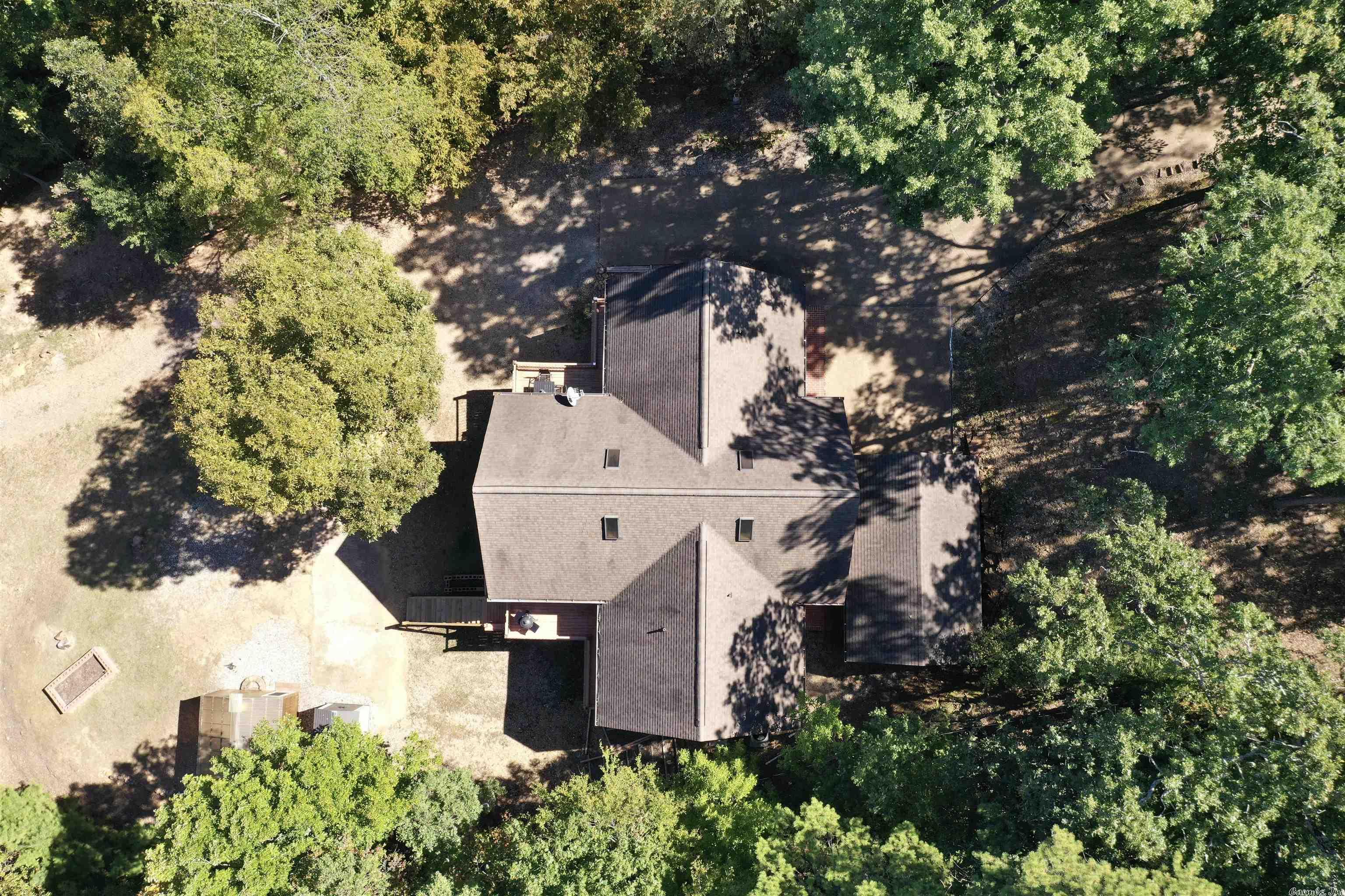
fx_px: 1046
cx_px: 672
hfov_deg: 65.5
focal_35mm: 28
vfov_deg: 46.4
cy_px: 448
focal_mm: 10.26
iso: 100
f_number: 5
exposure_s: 1/200
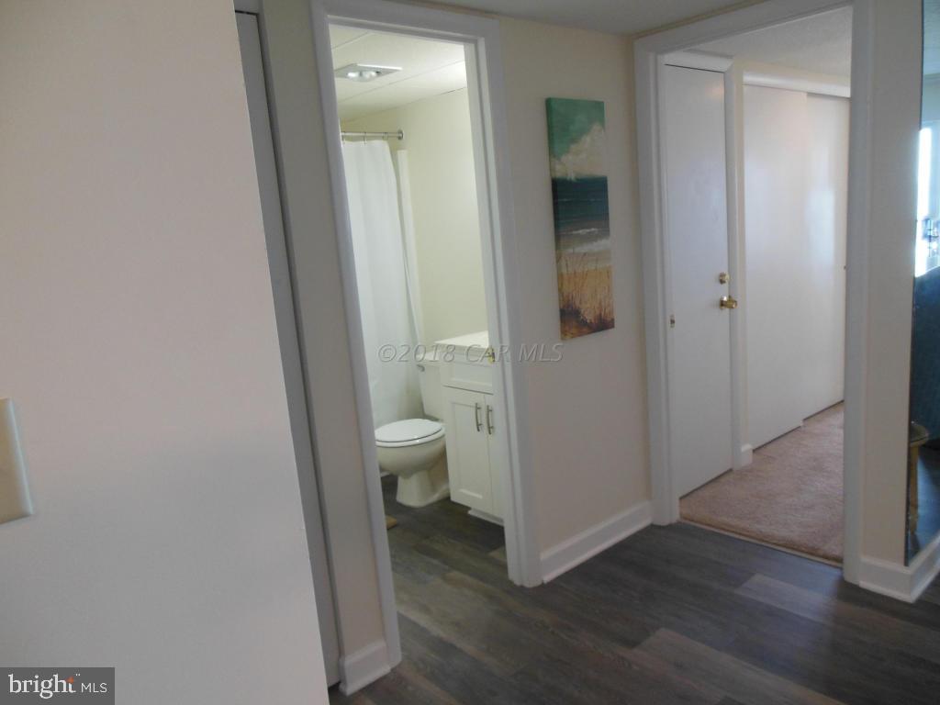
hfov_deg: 69.4
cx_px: 470
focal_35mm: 25
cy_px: 352
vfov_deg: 54.9
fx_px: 679
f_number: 3.2
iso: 250
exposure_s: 1/30
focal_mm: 4.5
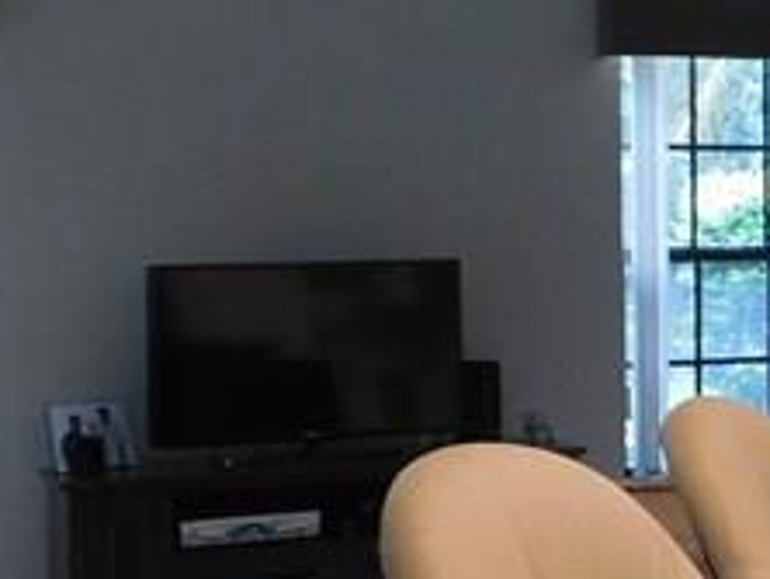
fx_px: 2360
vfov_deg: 14.0
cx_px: 1280
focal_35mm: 106
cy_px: 194
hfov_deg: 16.3
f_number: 3
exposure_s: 1/30
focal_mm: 4
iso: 280
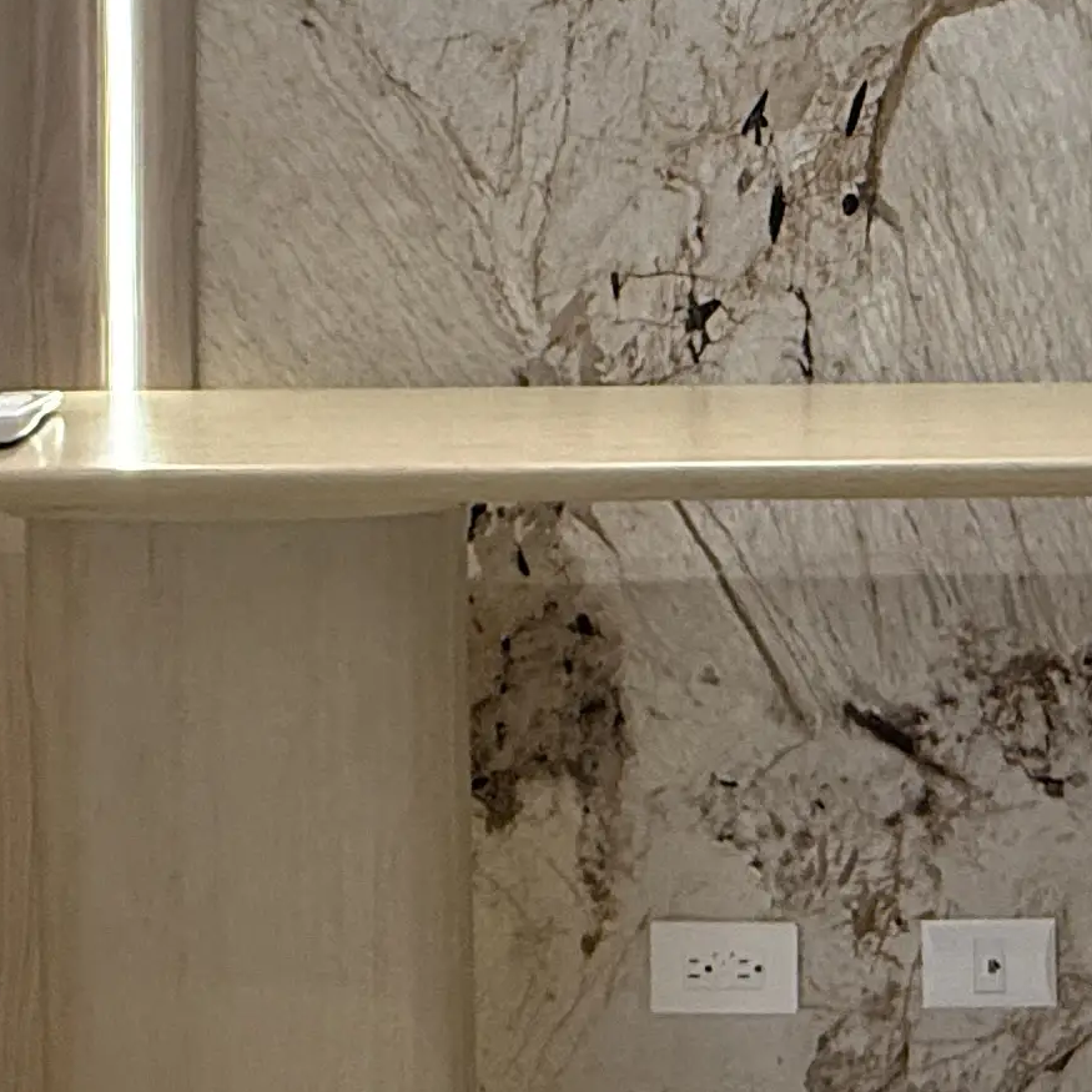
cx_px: 755
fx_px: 2034
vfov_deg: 29.0
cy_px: 136
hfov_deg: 29.8
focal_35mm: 57
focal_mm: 2.22
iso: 200
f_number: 2.2
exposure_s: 1/120
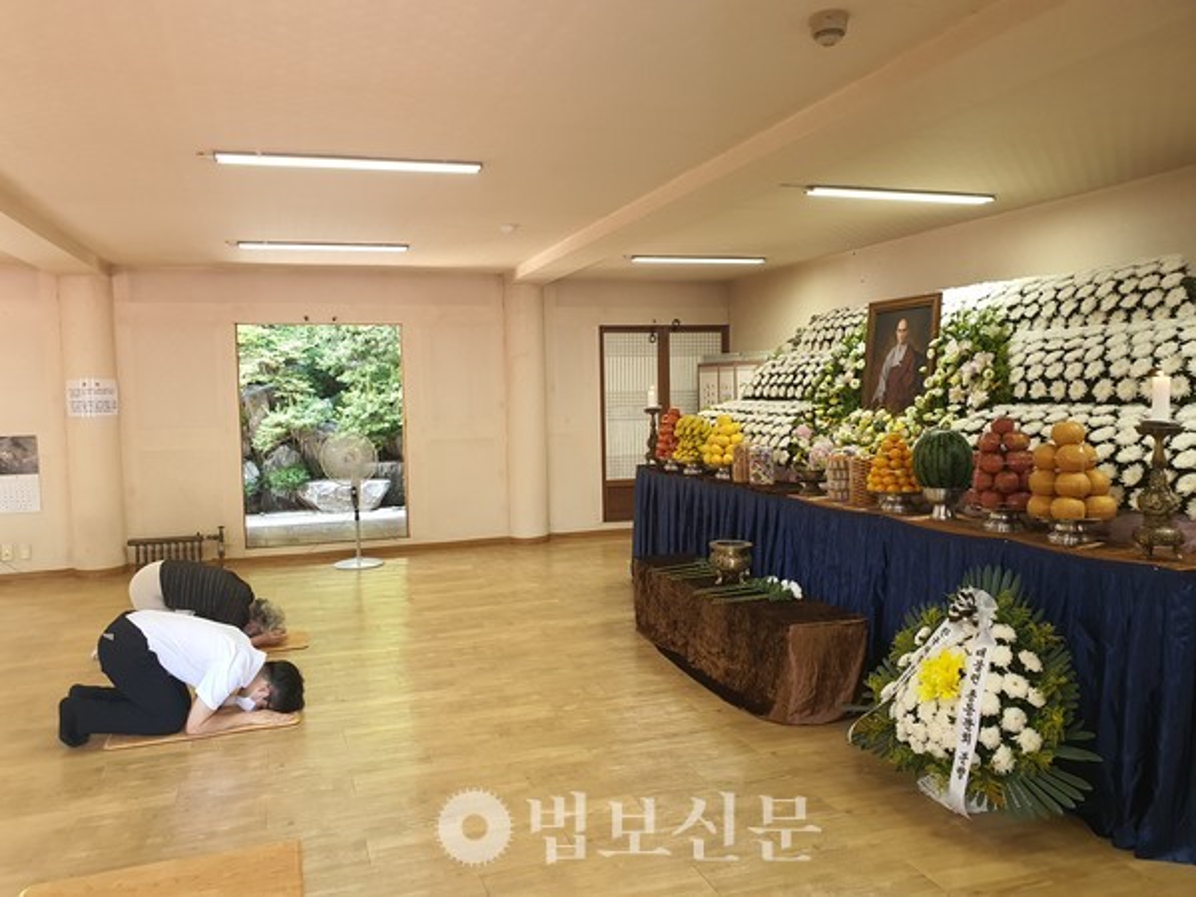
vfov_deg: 53.1
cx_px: 598
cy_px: 448
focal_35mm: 26
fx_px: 898
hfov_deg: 67.3
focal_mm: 4.3
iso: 250
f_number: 2.4
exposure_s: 1/60
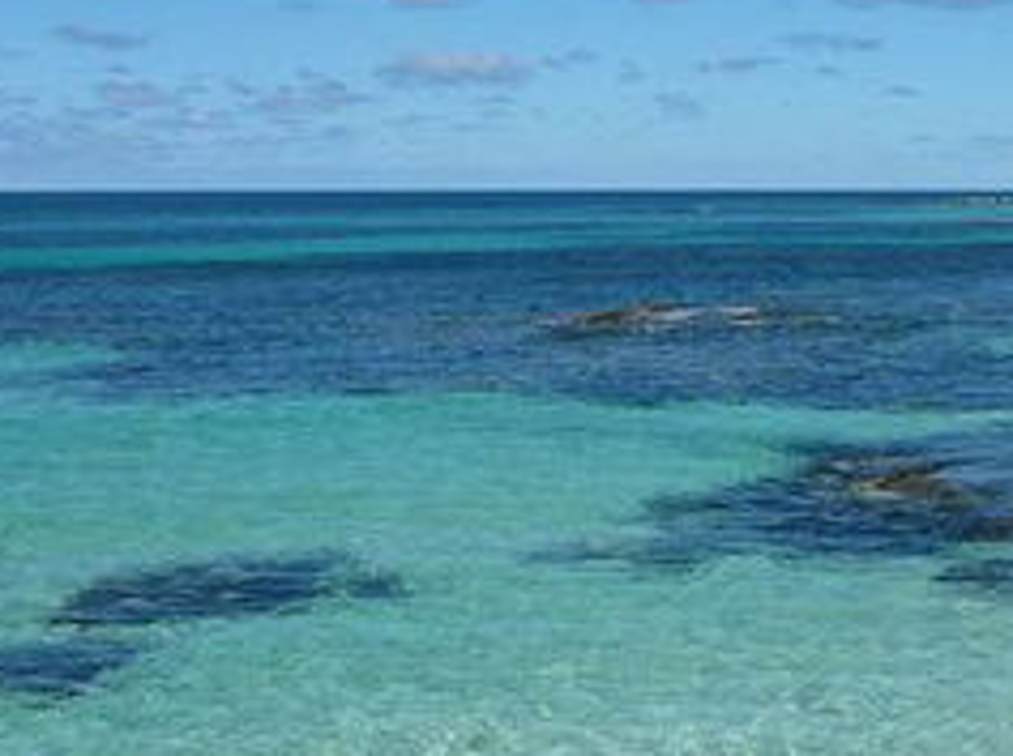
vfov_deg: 20.7
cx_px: 757
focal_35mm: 71
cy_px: 363
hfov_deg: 27.1
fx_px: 2075
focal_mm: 5.2
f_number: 5
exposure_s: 1/800
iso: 80
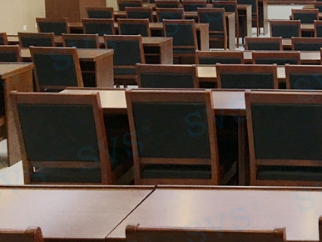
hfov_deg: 23.5
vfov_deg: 19.2
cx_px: 395
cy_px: 12
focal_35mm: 75
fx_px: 697
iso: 50
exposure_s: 1/33
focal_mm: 4.15
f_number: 2.2
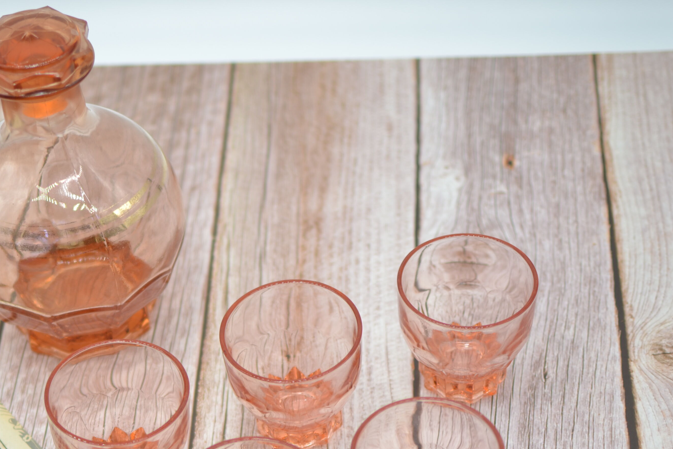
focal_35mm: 91
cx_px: 163
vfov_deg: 14.9
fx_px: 1699
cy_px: 370
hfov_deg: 22.2
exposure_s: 1/400
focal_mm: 35
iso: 100
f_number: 1.8
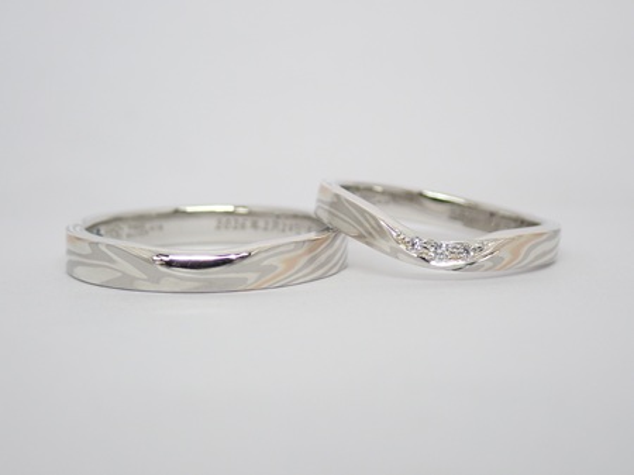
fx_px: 1410
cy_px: 238
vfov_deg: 19.1
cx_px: 317
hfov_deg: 25.3
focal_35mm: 77
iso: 200
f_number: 4.1
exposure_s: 1/160
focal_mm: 13.65
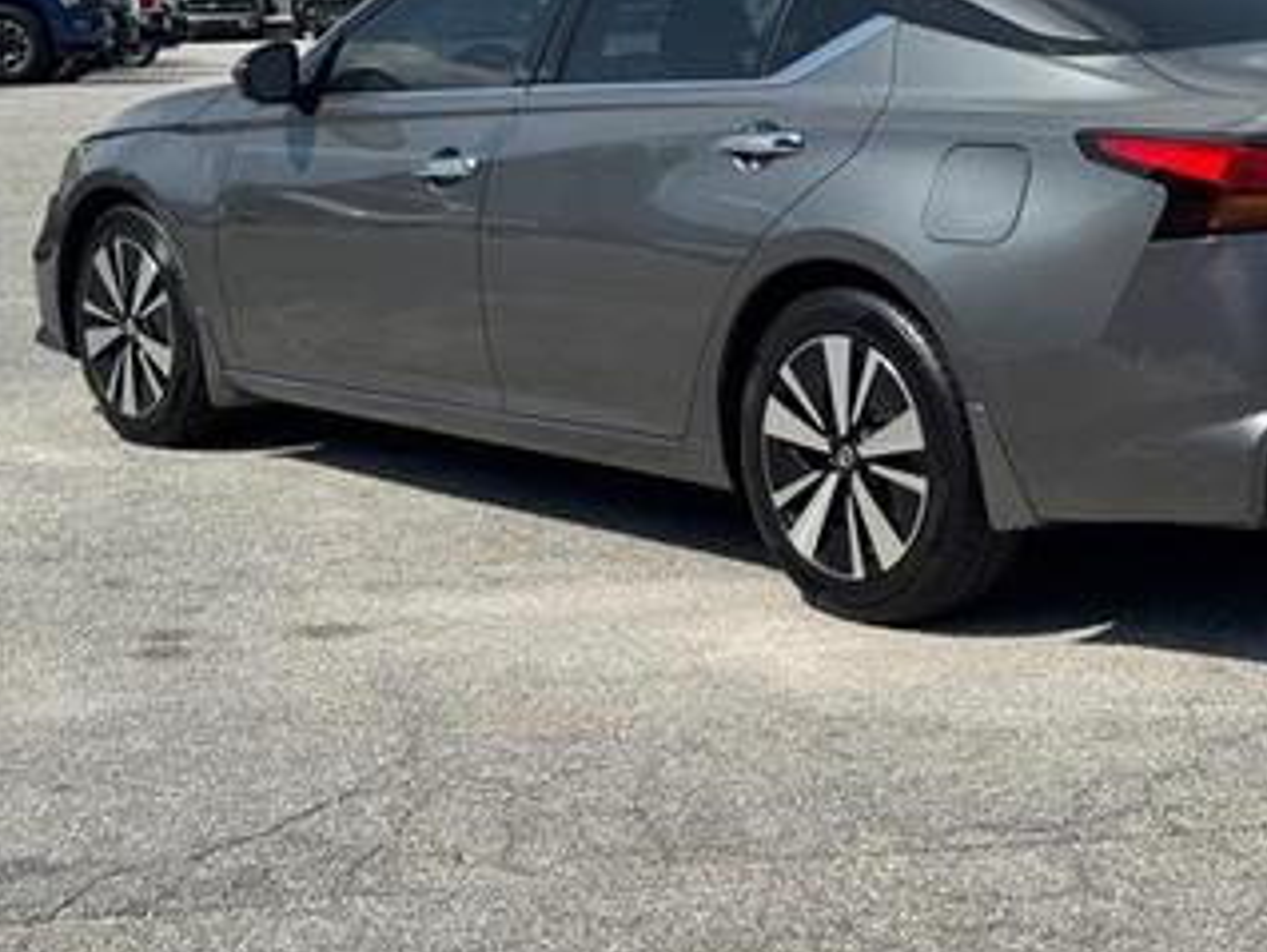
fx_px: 2784
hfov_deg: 25.5
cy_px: 231
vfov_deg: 19.3
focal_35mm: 76
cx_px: 873
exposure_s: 1/5376
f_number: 1.78
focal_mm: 6.76
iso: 64
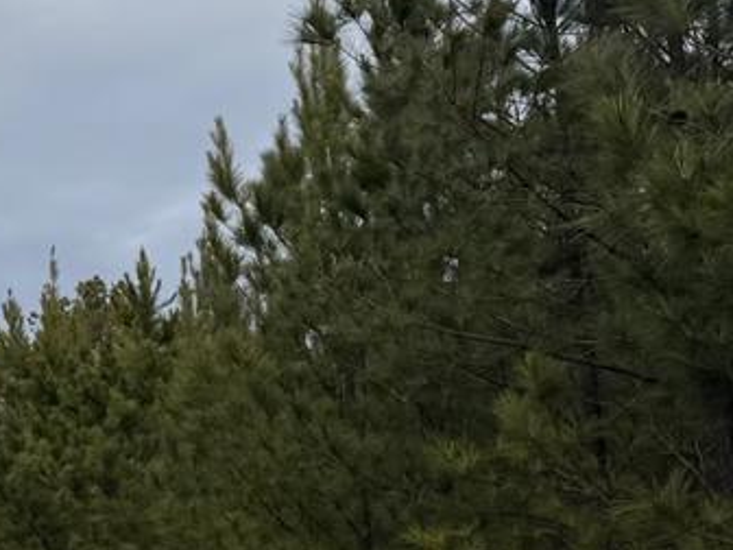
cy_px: 183
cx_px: -449
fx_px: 2181
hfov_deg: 16.8
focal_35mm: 103
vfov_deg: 14.3
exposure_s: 1/6173
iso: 80
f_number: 1.78
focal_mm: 6.76
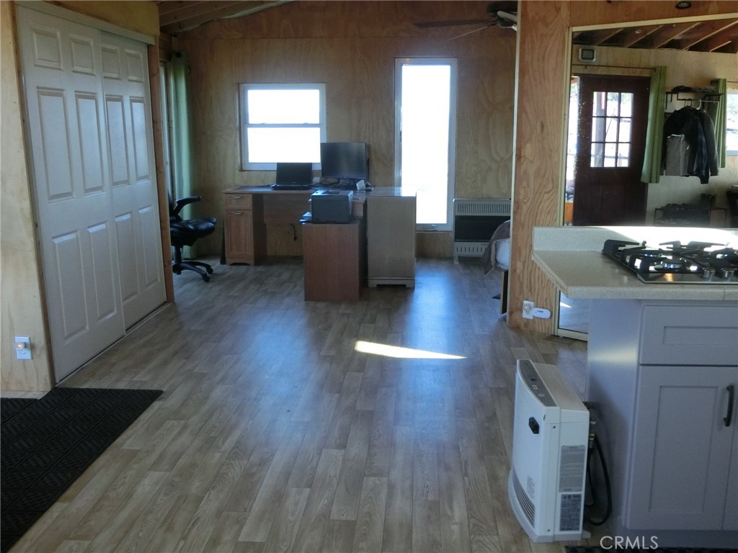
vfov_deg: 41.8
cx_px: 369
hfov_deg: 54.0
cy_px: 276
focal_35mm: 34
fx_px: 725
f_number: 3.9
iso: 400
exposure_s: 1/125
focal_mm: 6
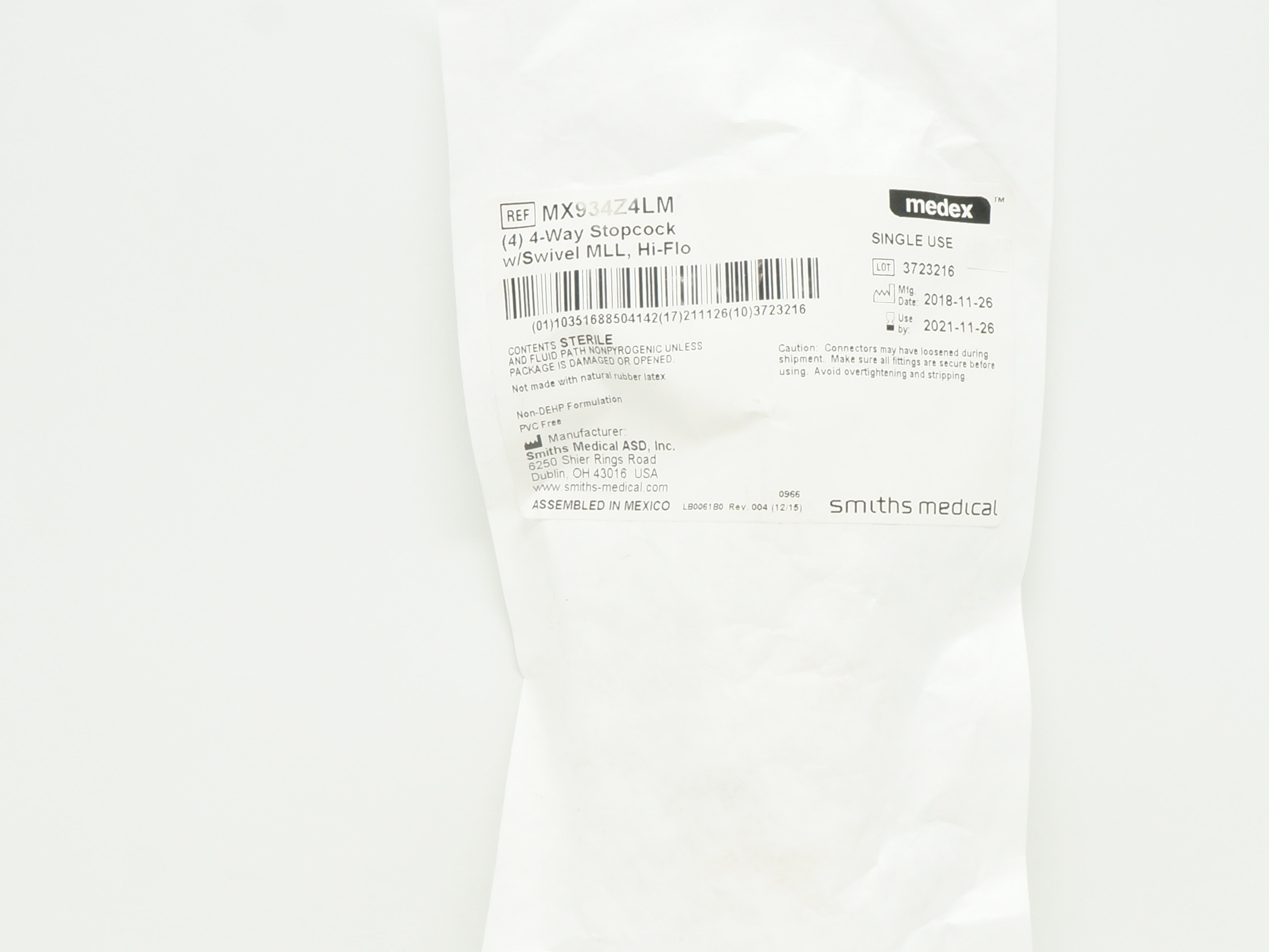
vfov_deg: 19.5
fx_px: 2750
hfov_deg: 25.9
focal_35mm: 75
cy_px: 698
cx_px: 755
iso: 400
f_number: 11
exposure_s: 1/15
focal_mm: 24
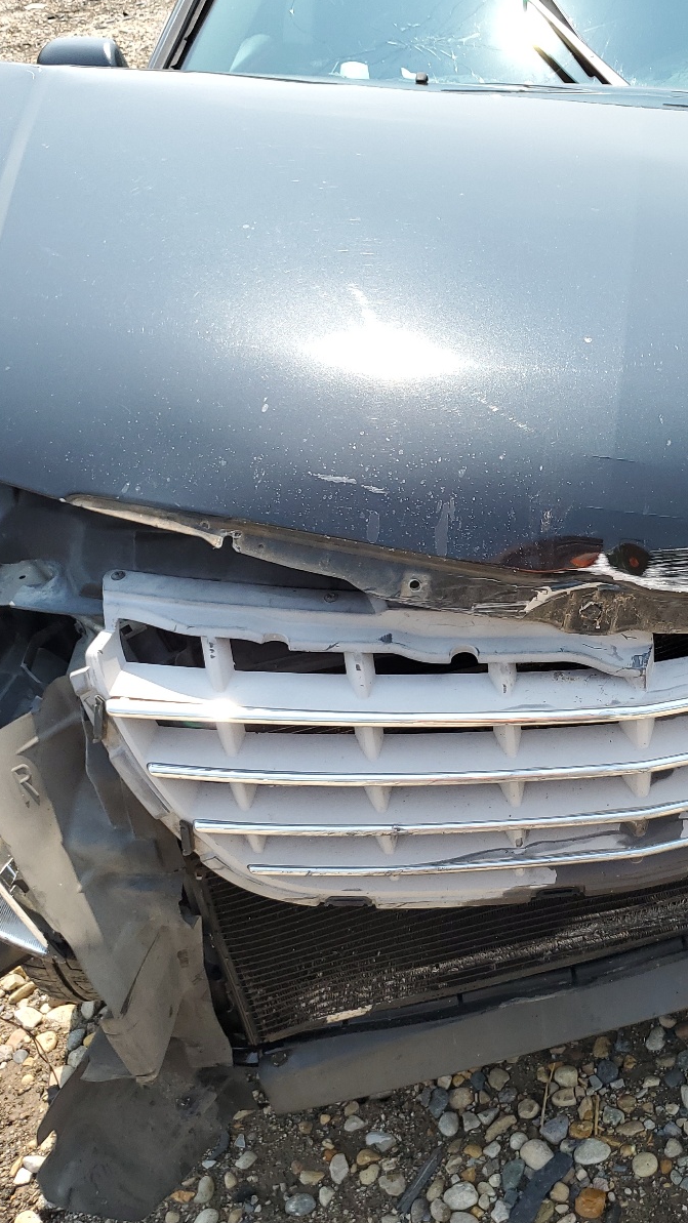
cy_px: 611
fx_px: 1233
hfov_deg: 29.8
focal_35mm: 38
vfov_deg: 52.8
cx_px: 622
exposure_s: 1/1250
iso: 50
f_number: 1.5
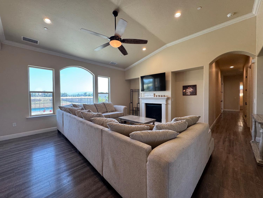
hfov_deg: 102.1
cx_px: 132
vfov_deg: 85.7
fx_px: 106
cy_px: 99
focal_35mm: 14
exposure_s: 1/120
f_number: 2.2
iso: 80
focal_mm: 2.22
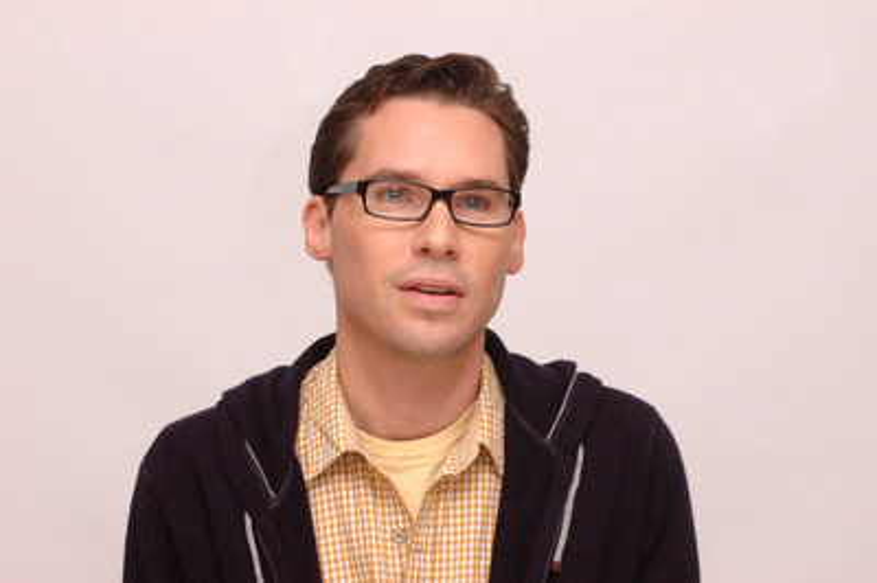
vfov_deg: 11.4
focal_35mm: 120
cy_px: 292
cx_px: 438
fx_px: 2921
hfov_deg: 17.1
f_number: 9
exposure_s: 1/800
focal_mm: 80
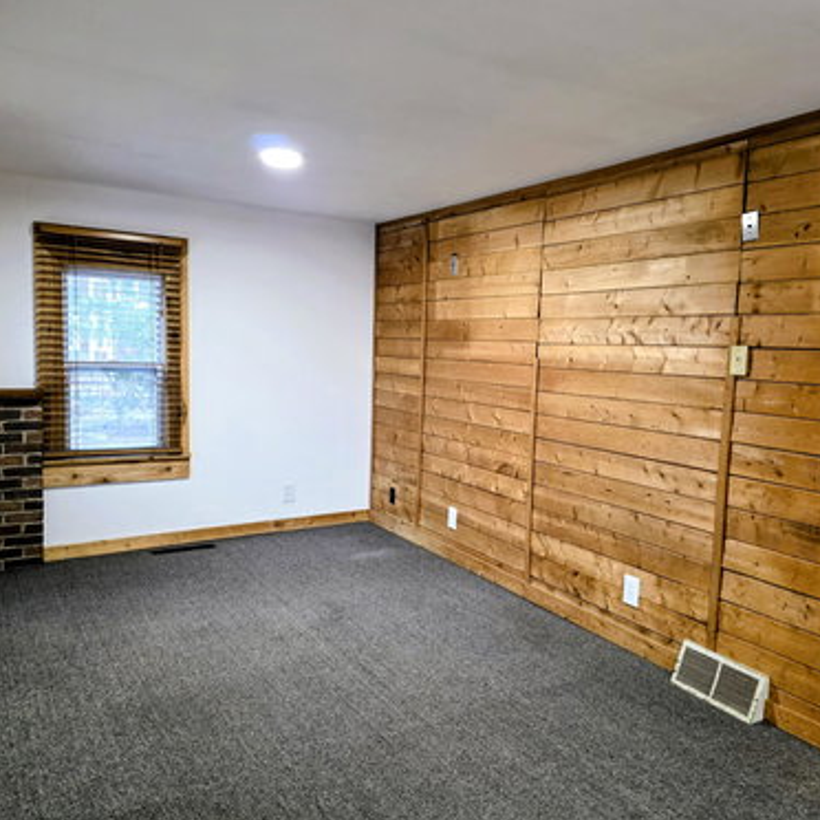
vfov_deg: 57.3
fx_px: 750
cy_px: 399
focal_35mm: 28
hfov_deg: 57.2
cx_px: 456
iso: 800
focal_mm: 6.3
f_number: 1.7
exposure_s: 1/120
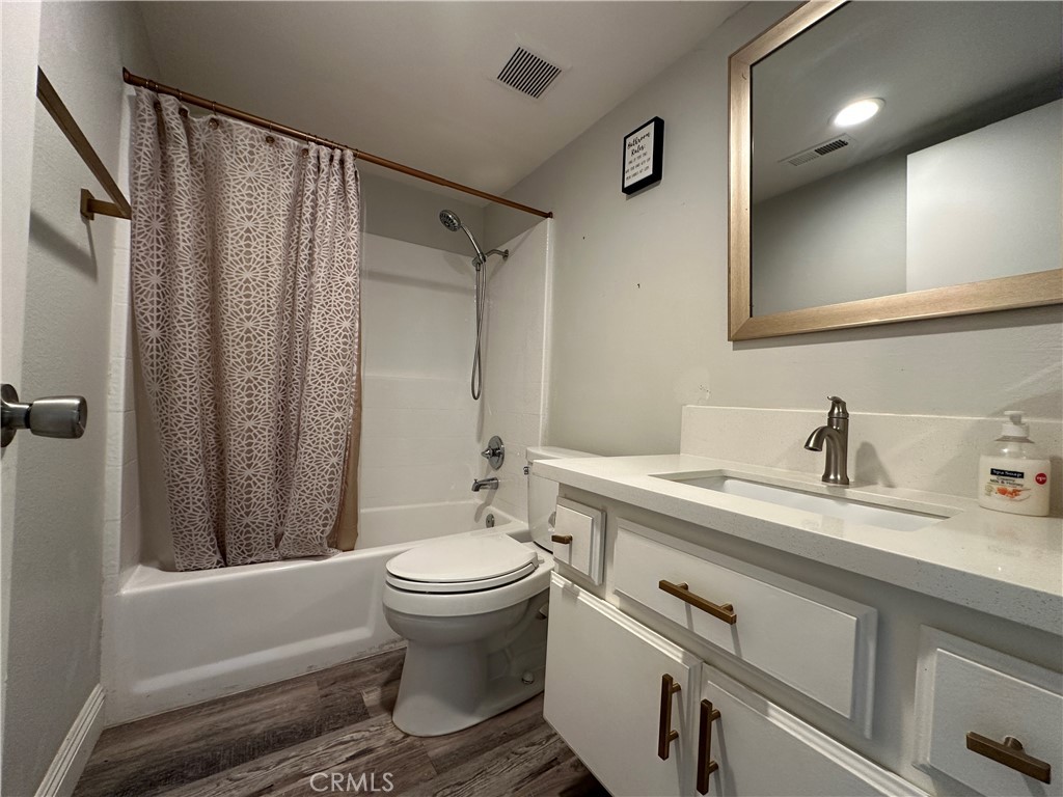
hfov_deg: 102.1
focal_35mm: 14
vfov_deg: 85.7
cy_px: 398
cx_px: 532
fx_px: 430
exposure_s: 1/60
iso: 160
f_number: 2.2
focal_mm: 2.22
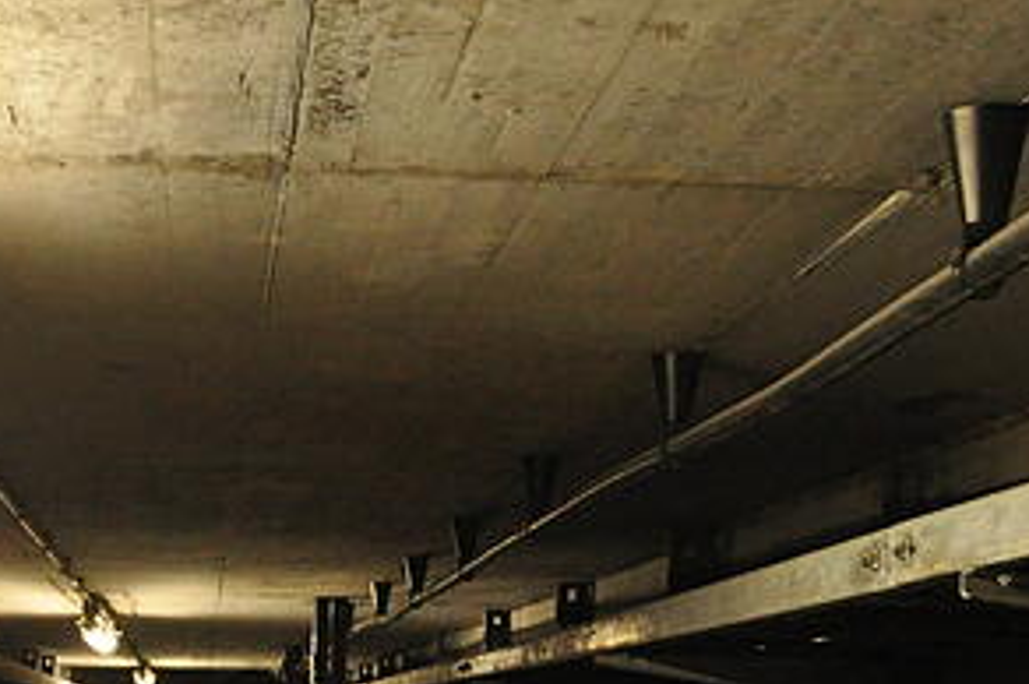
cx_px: 217
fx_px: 2198
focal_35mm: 77
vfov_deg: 16.9
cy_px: 836
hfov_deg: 25.9
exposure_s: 1/50
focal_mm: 16
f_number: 3.5
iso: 2000
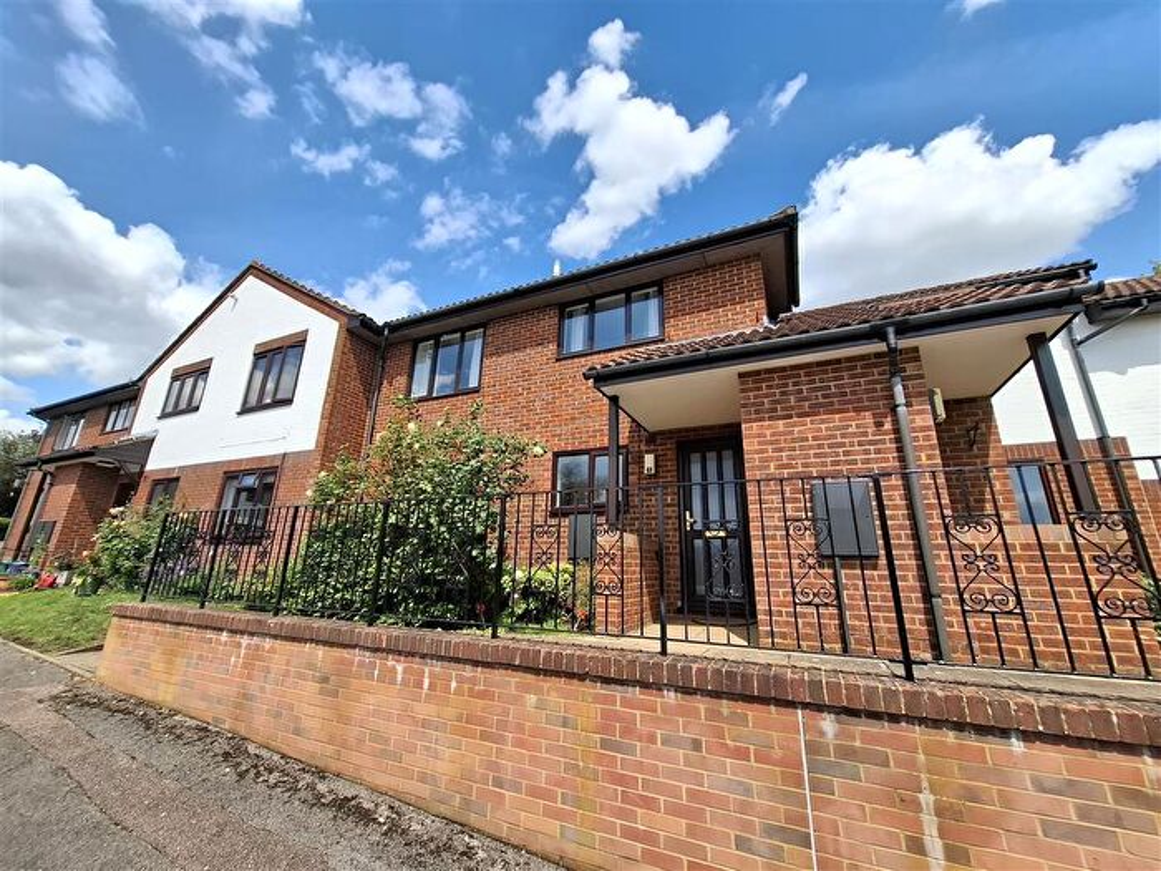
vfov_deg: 89.9
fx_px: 436
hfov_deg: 106.2
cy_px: 436
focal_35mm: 13
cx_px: 580
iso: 40
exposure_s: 1/1078
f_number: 2.2
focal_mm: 1.74
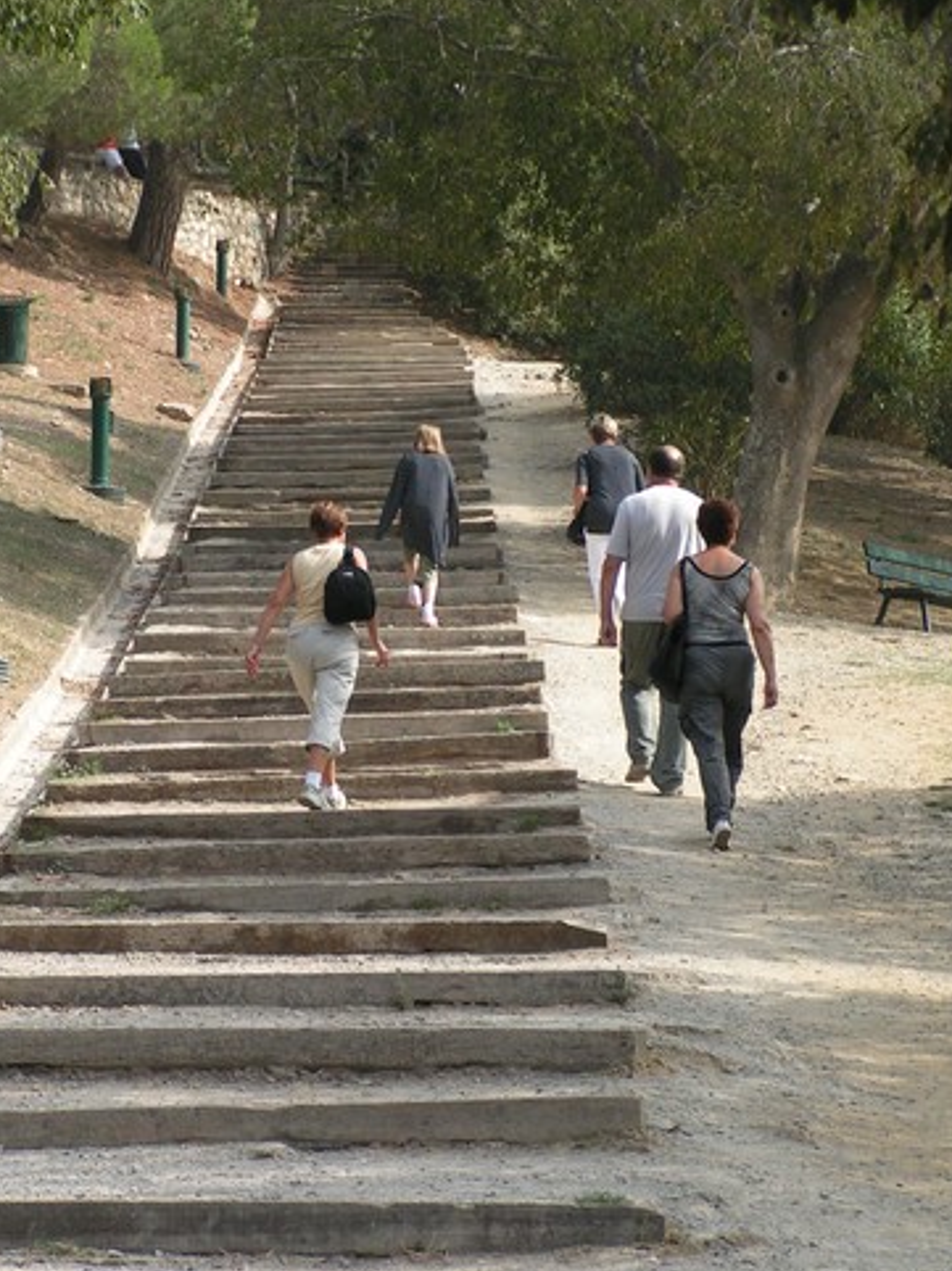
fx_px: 6680
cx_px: 427
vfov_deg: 10.9
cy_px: 621
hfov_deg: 8.2
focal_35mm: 182
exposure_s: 1/250
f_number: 5
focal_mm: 21.9
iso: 50
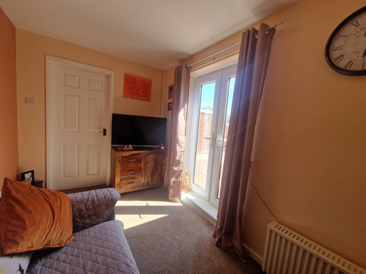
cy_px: 137
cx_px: 183
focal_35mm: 13
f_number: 2.2
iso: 50
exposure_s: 1/132
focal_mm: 2.2
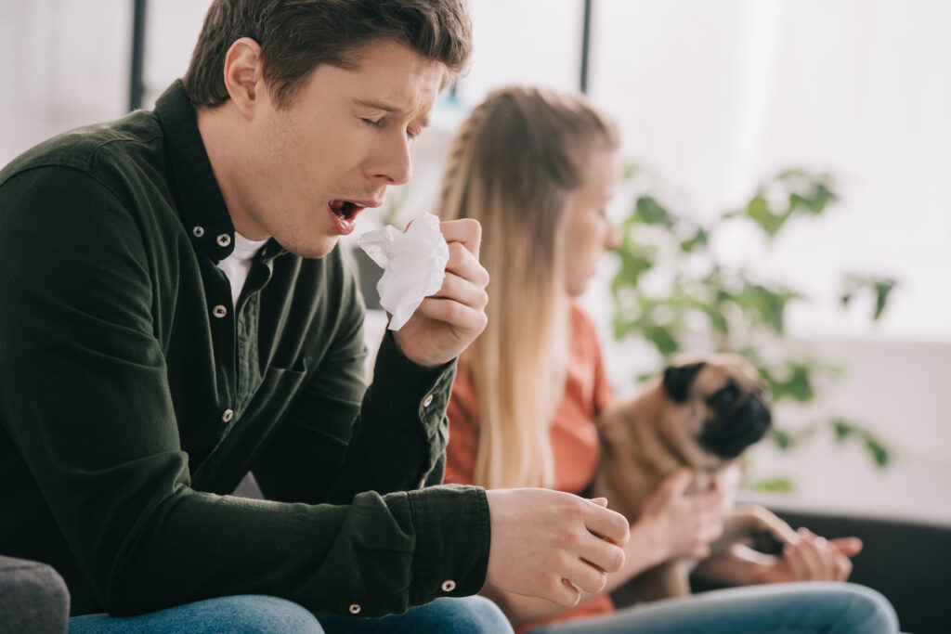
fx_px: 3065
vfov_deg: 11.8
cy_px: 317
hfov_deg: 17.6
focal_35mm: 116
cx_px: 476
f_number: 4
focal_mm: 116
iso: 250
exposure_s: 1/200
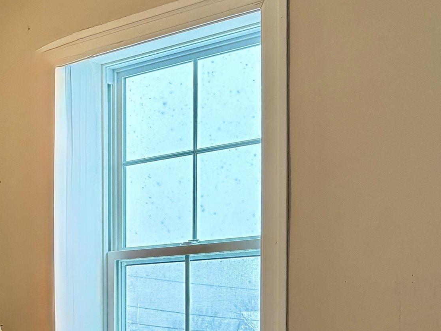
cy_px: 356
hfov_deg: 26.1
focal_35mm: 72
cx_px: 43
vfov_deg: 19.6
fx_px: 917
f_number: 1.6
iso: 160
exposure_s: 1/120
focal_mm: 5.96
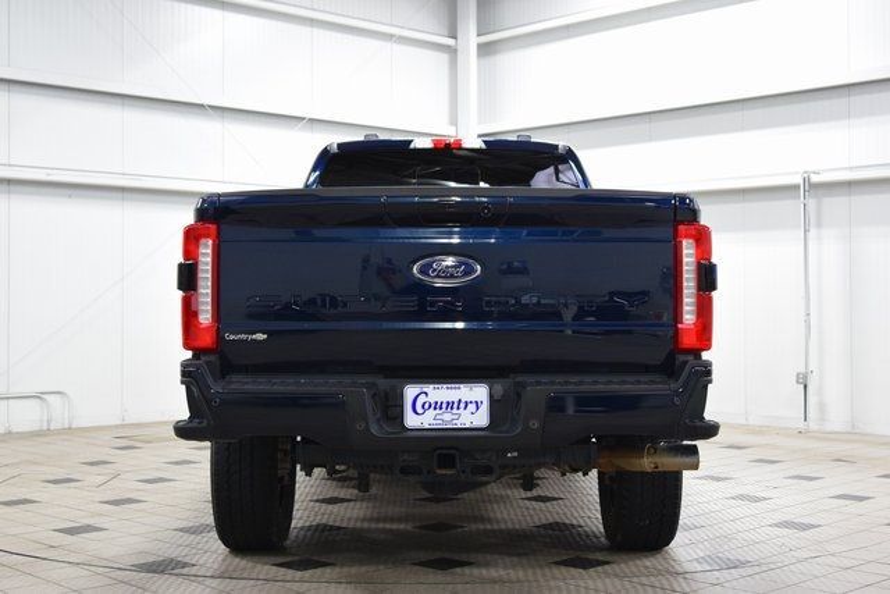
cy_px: 297
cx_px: 445
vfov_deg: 26.5
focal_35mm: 51
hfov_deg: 38.9
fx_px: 1261
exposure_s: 1/60
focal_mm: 34
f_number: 4.5
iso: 1600
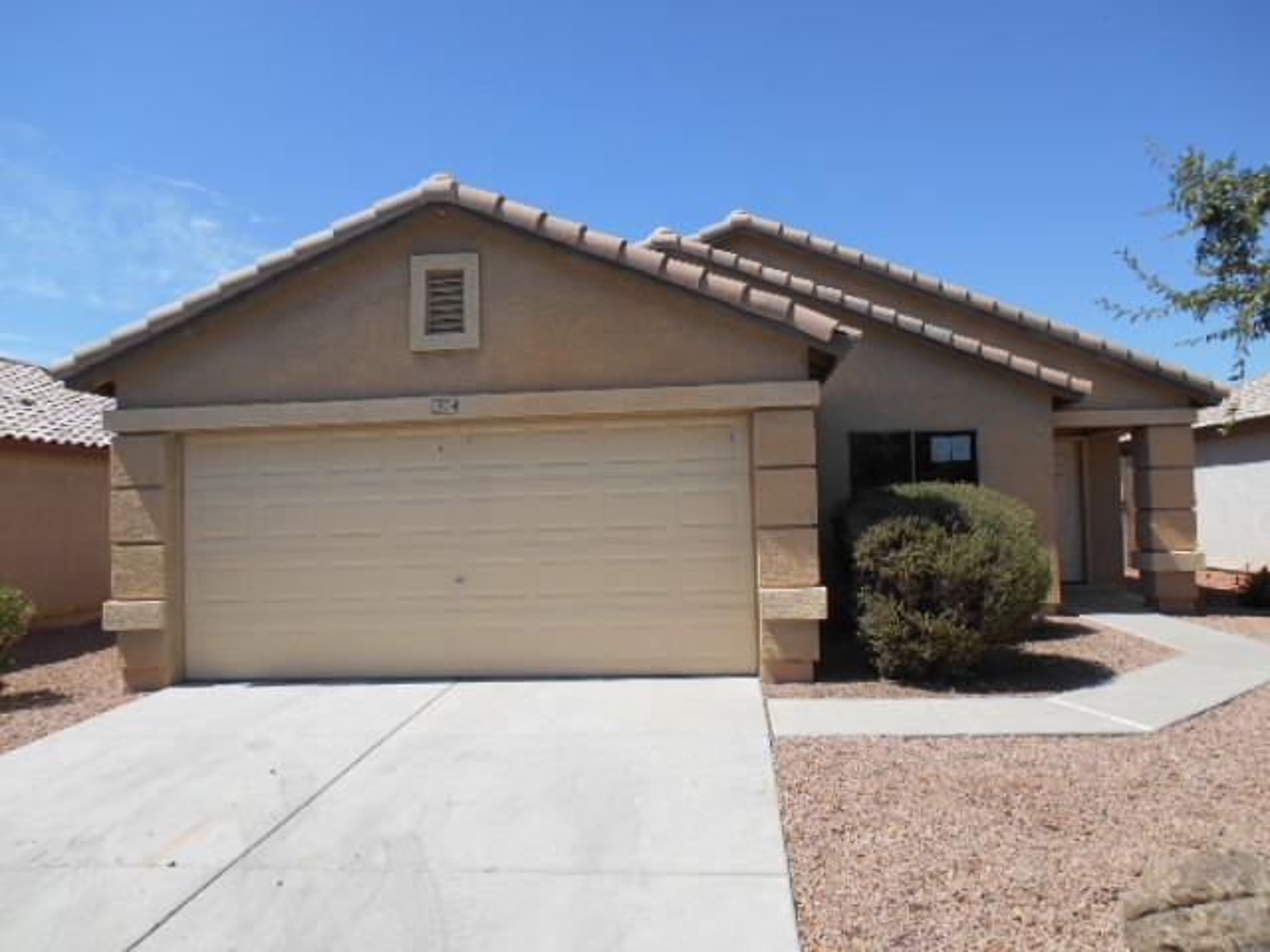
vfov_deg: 53.1
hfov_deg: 67.3
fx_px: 954
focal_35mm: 26
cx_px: 635
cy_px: 476
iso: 80
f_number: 3.4
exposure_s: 1/1000
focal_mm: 4.7
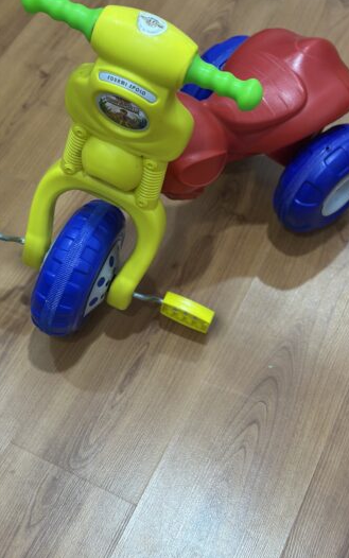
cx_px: 185
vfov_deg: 35.1
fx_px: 882
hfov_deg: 22.4
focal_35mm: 58
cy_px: 245
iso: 200
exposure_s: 1/50
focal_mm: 6.86
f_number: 1.78
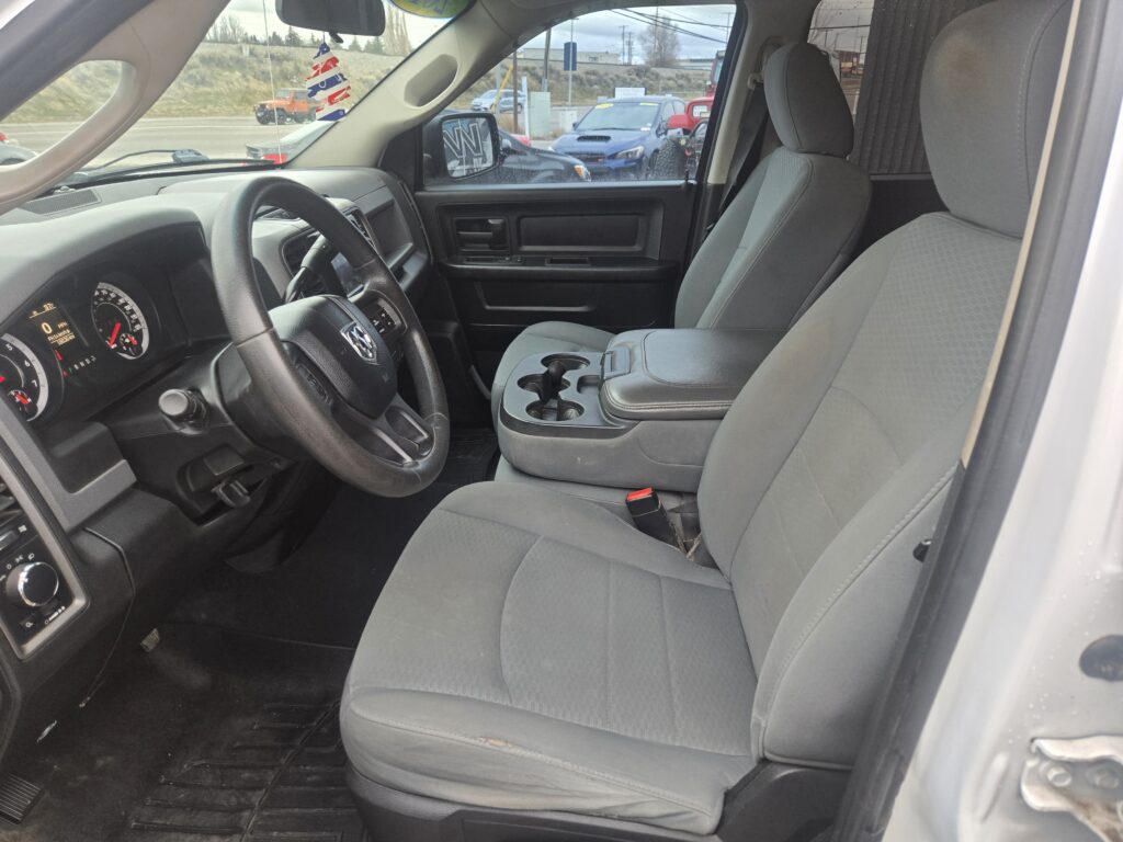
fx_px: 746
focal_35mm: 23
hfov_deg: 73.9
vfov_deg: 58.9
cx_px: 562
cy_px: 421
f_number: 1.8
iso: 100
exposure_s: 1/180
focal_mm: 5.4
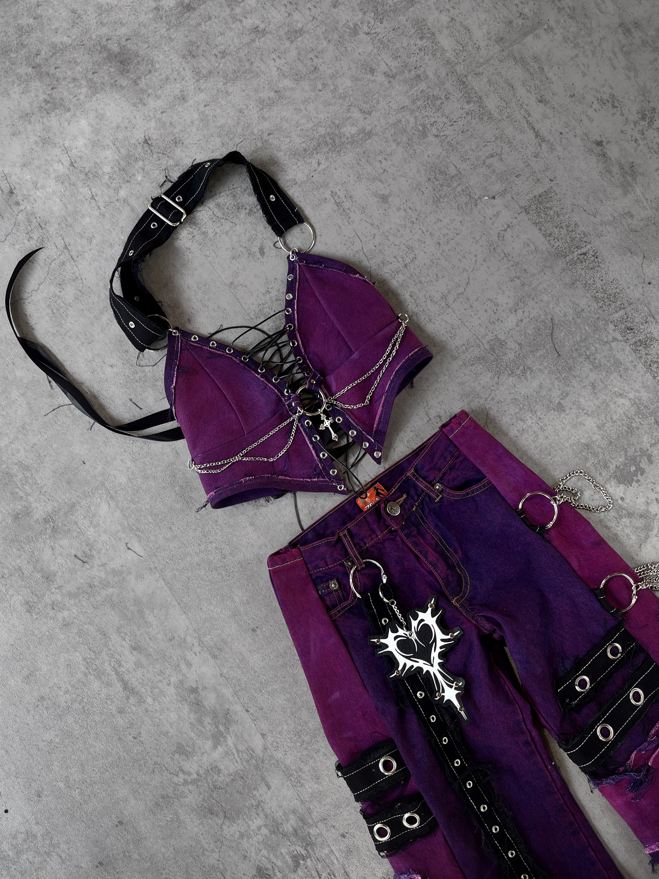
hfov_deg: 45.2
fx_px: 787
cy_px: 392
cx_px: 269
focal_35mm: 31
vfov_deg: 58.2
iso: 50
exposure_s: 1/122
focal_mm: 5.1
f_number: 1.6
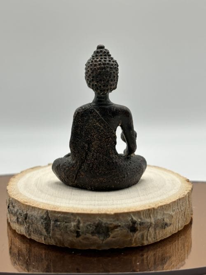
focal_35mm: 52
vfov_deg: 36.8
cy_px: 138
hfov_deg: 28.0
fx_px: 413
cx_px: 103
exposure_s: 1/314
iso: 32
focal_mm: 5.96
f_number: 1.6
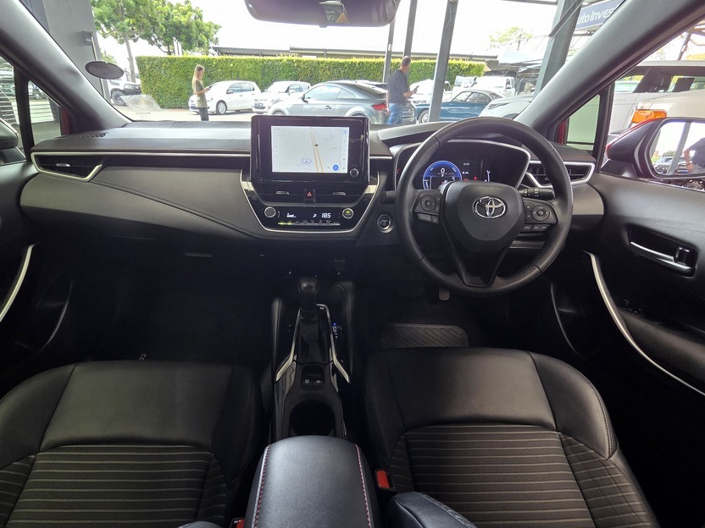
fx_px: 326
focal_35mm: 16
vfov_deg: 78.1
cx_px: 322
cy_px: 277
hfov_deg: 94.3
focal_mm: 2.2
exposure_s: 1/50
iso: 160
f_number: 2.2
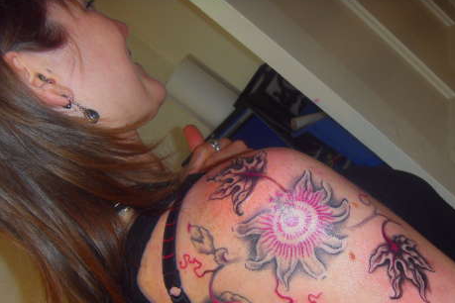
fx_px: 670
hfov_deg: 37.3
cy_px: 217
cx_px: 281
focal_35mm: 53
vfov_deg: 25.3
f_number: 3.5
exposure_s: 1/45
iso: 100
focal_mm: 6.6
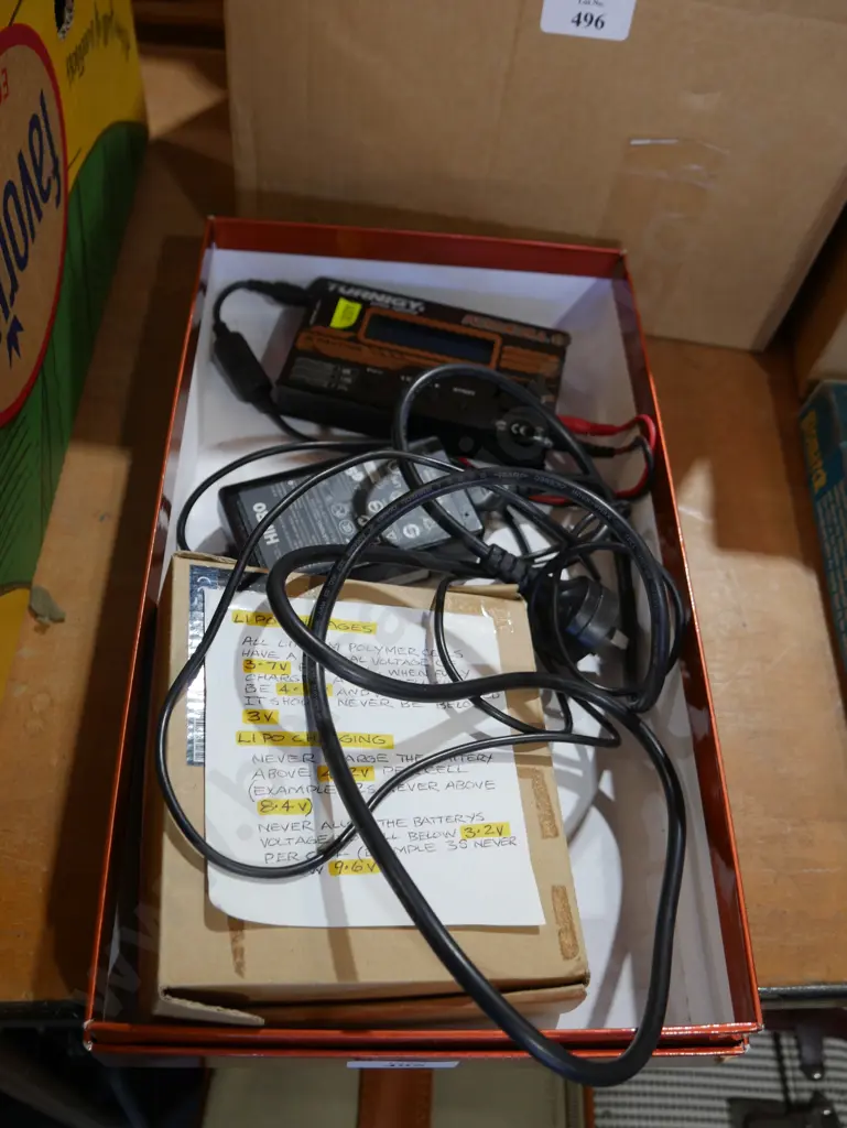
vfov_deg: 59.9
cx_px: 424
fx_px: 978
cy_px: 564
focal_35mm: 30
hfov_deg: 46.8
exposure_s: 1/60
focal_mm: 15
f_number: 3.6
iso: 250
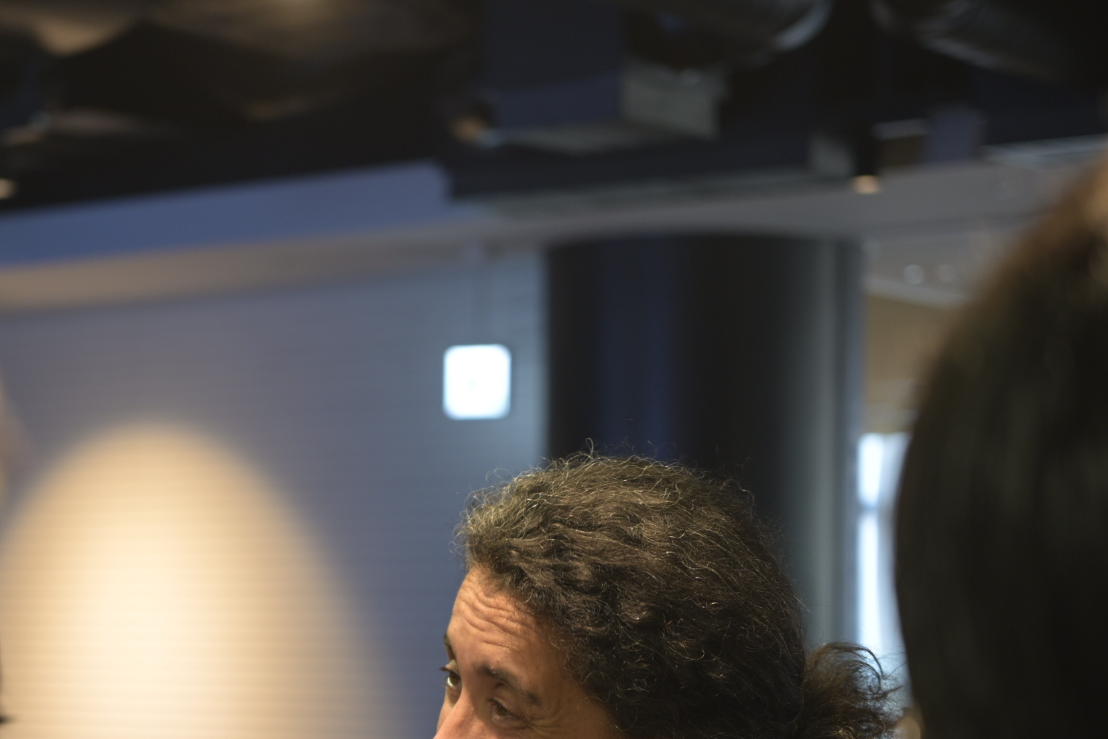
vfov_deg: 13.9
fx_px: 3016
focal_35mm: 98
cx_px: 284
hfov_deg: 20.7
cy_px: 628
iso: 250
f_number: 3
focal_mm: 50
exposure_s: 1/50
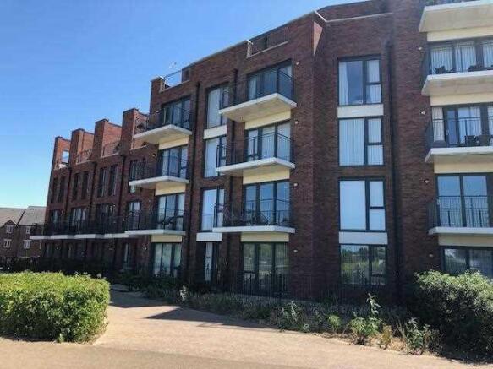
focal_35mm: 28
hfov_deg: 63.5
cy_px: 184
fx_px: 399
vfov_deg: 49.7
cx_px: 246
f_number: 1.8
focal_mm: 3.99
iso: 20
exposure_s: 1/706
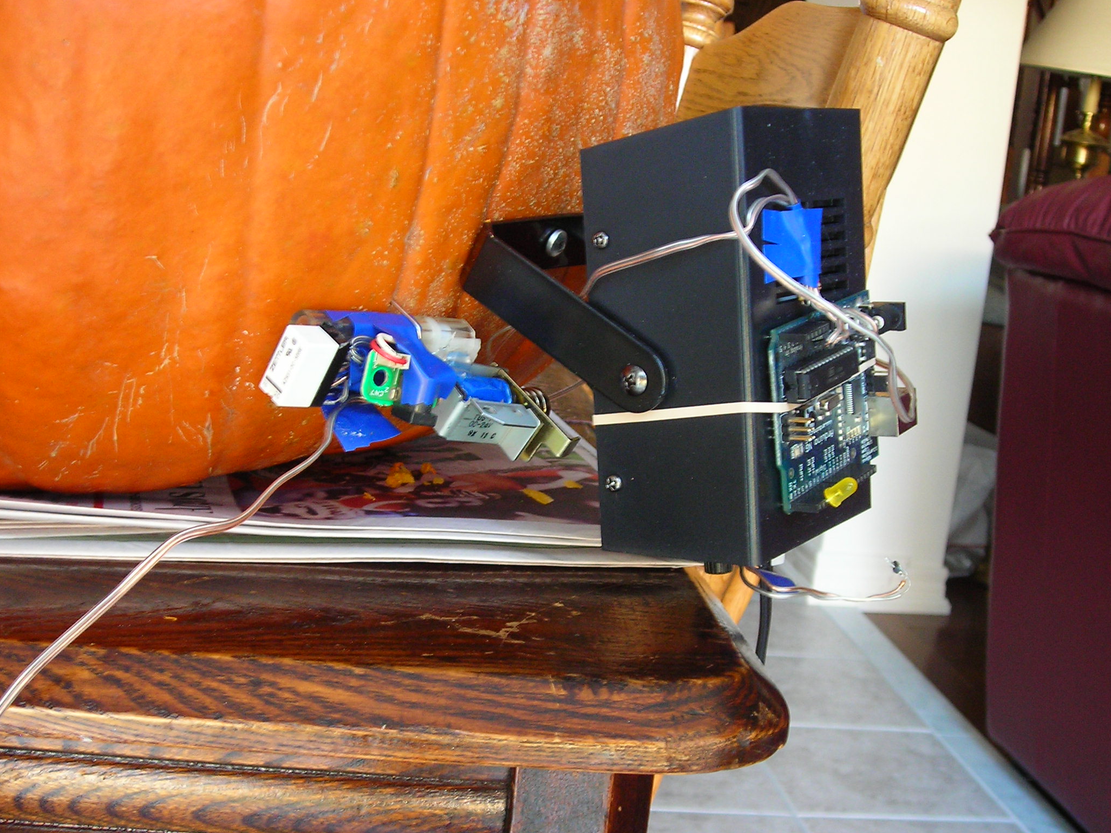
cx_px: 527
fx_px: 1541
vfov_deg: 30.3
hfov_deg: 39.6
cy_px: 438
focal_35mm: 48
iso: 116
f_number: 3.2
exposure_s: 1/4
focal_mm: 6.3
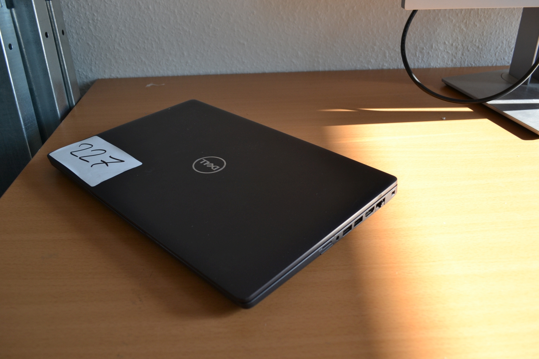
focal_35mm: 30
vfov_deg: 43.6
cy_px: 180
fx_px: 449
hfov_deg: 61.9
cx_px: 270
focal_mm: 20
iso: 250
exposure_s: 1/125
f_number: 5.6
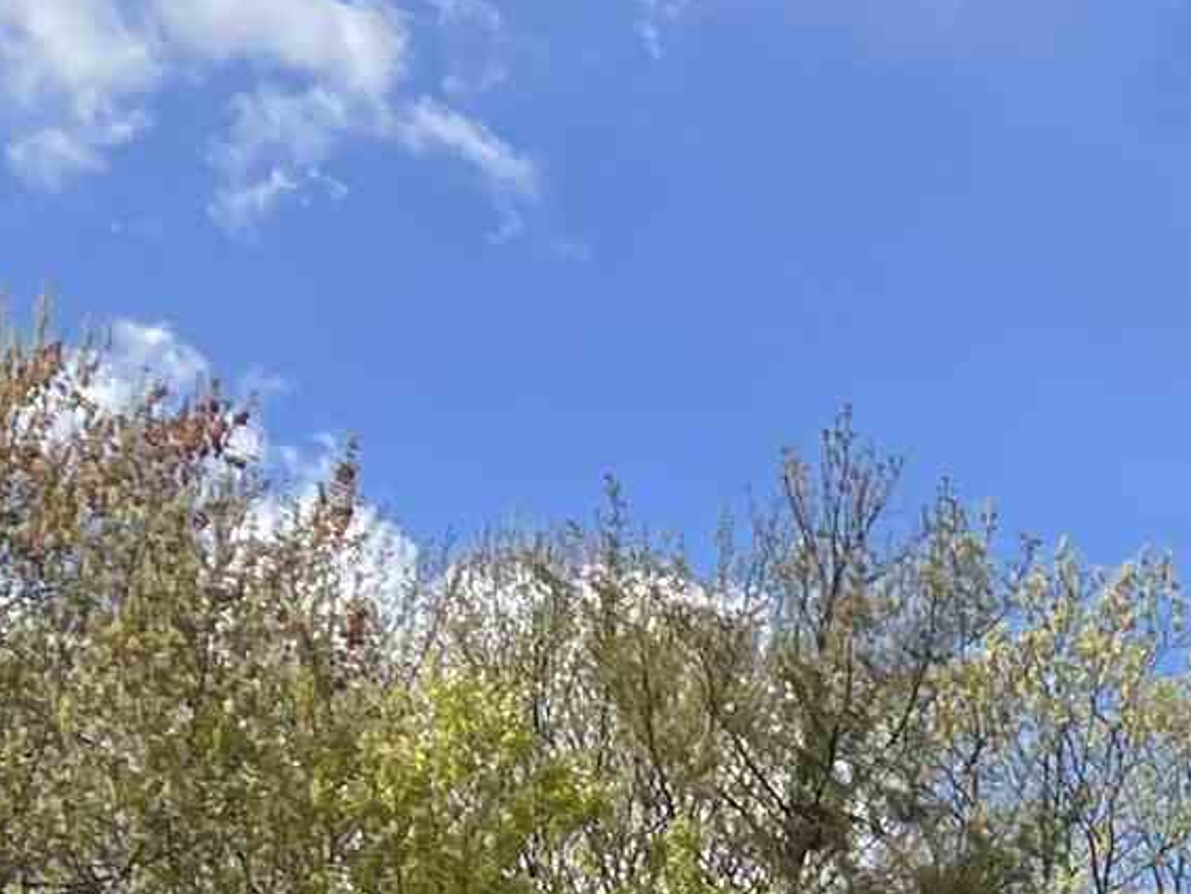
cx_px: 2704
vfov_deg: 10.1
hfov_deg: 11.8
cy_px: 1472
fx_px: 4853
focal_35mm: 141
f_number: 1.6
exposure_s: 1/2747
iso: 32
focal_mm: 4.2
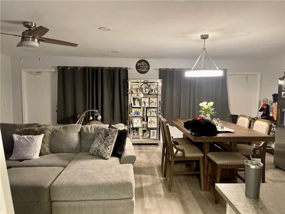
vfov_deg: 53.1
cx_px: 142
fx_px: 214
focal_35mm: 26
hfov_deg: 67.3
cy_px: 107
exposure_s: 1/60
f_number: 1.6
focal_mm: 5.1
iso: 500
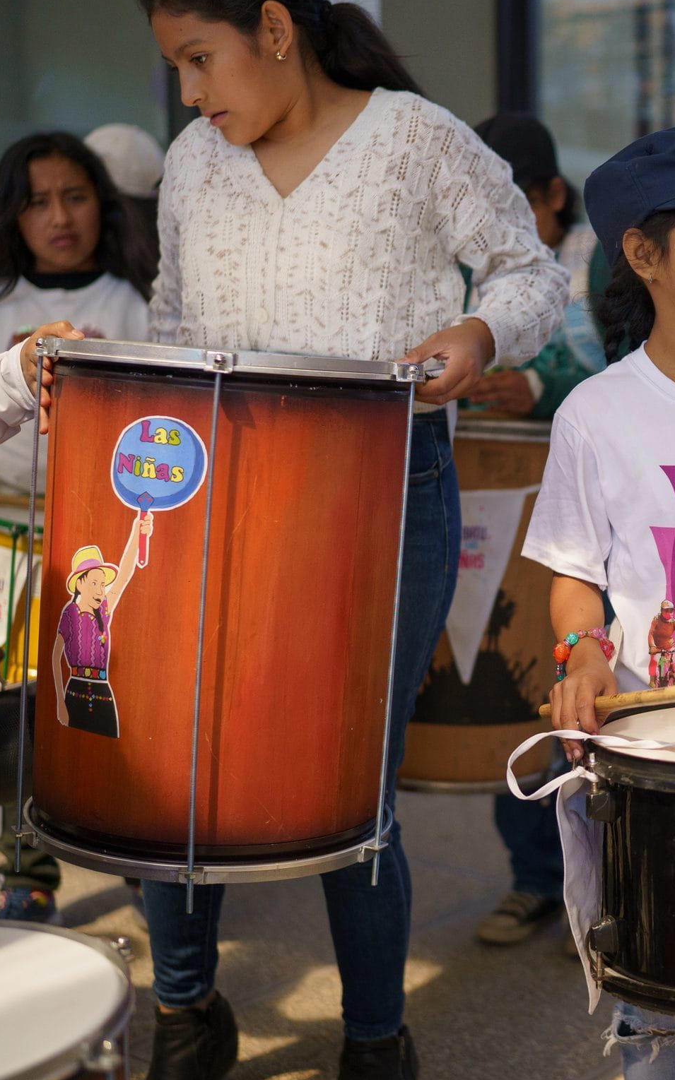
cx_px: 756
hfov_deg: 21.8
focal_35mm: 56
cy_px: 538
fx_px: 1649
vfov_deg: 36.3
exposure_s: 1/8000
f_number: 1.6
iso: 640
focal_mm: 35
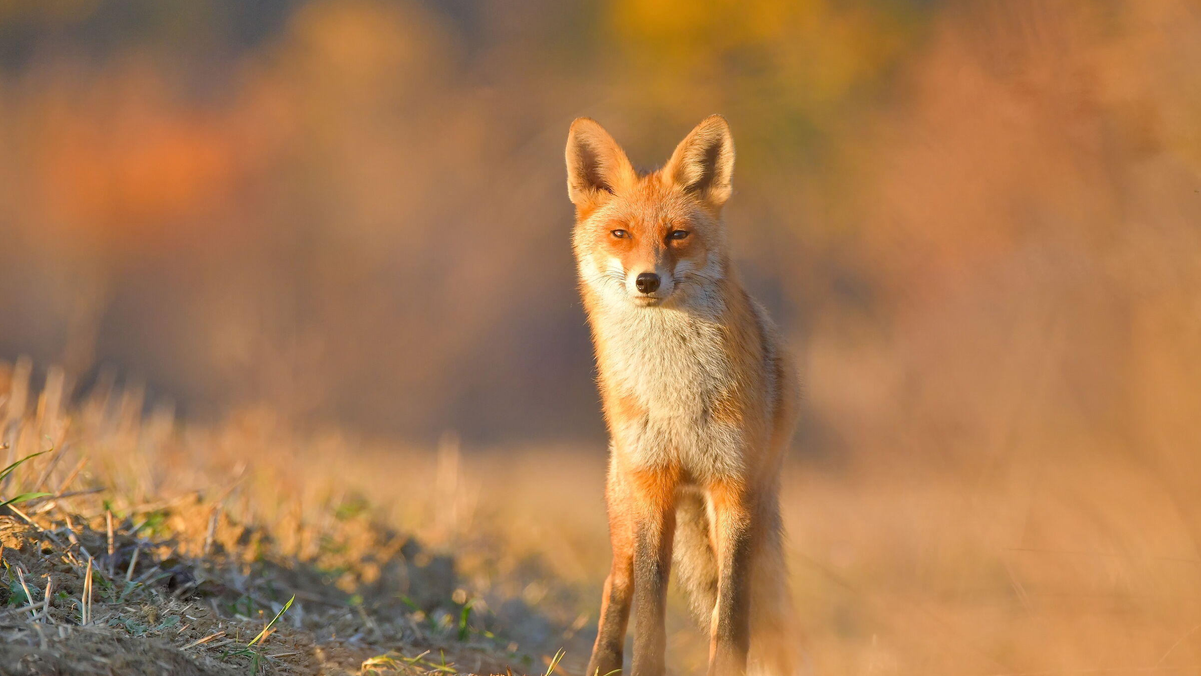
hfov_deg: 2.3
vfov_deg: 1.3
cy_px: 331
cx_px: 601
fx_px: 30061
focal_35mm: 944
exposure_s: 1/640
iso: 800
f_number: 8
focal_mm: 600
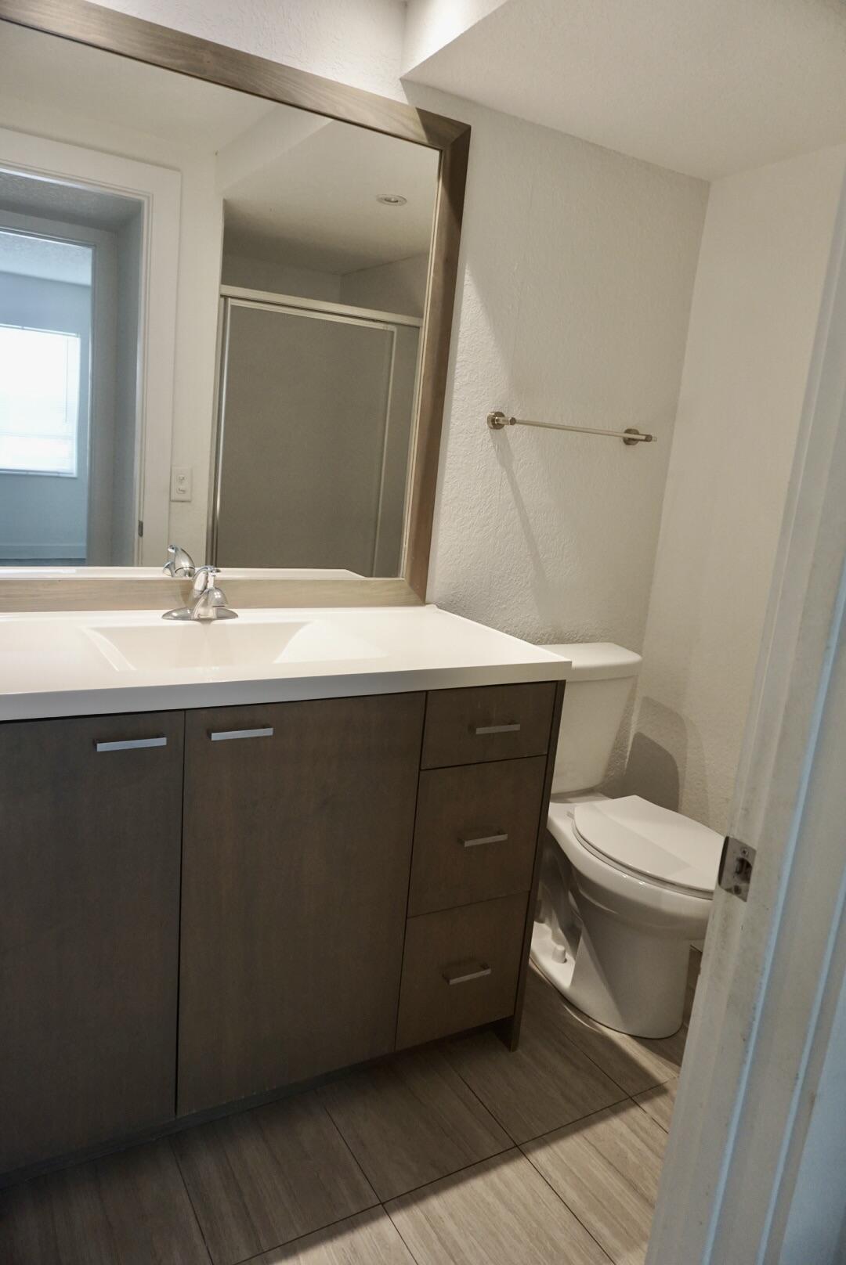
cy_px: 632
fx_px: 844
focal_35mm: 24
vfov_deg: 73.7
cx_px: 423
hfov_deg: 53.2
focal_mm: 16
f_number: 4
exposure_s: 1/60
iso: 500
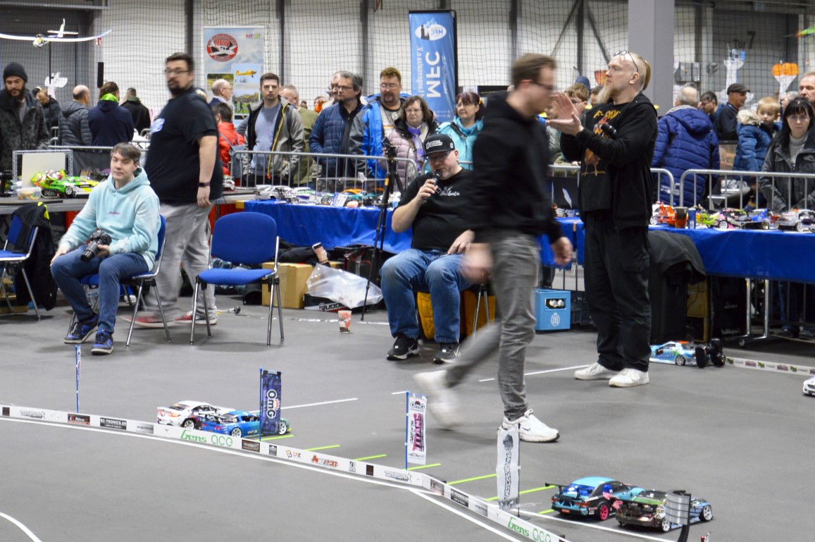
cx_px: 338
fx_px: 1877
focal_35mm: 83
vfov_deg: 16.4
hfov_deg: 24.5
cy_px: 197
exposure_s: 1/25
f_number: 4.2
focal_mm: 32
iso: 400
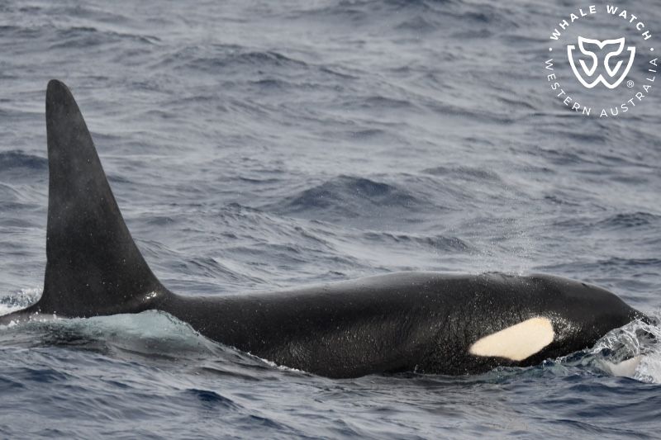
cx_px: 330
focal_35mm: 615
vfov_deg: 2.2
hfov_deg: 3.4
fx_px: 11289
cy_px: 220
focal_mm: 410
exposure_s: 1/1600
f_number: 7.1
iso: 400
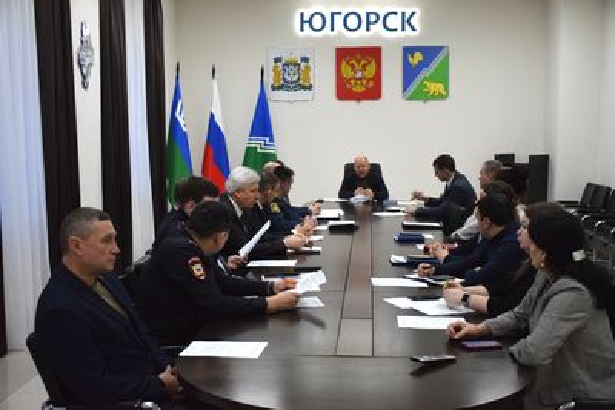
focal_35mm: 78
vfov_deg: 17.5
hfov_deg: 26.0
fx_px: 1333
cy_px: 205
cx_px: 308
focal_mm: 52
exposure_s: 1/500
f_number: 4.8
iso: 3200
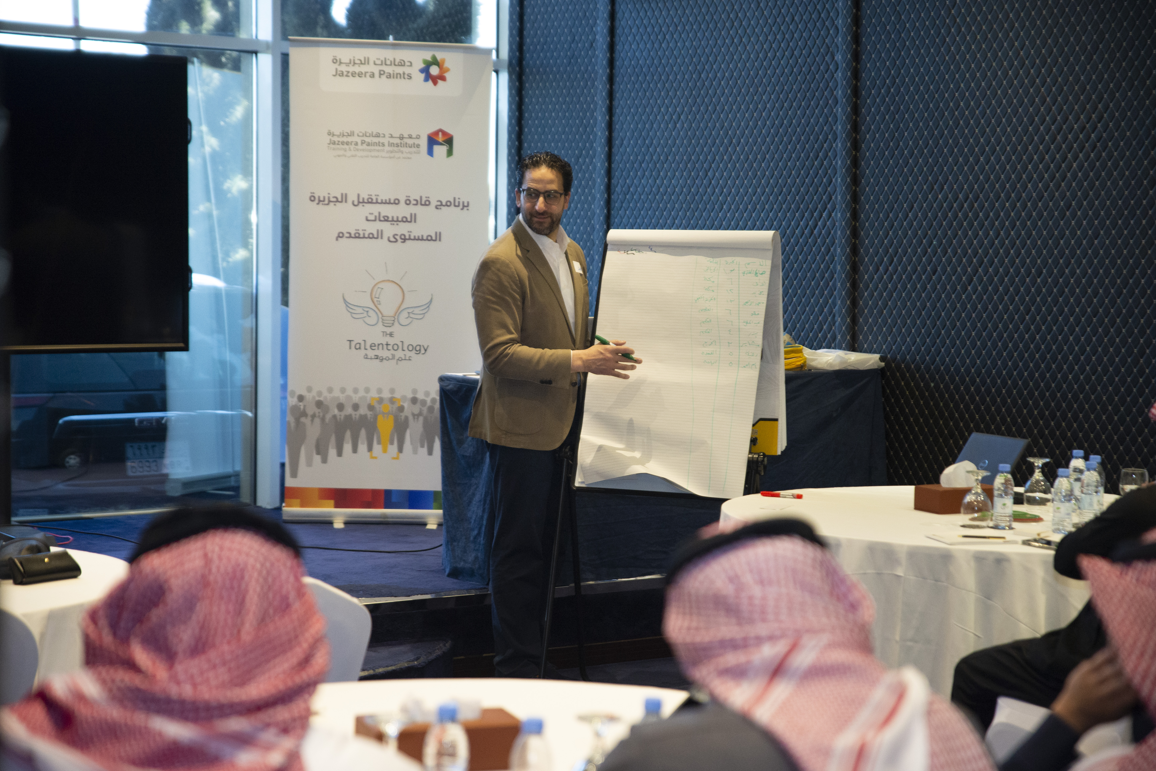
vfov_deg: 23.8
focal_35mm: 57
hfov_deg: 35.0
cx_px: 583
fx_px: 1831
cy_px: 397
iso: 2500
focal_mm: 55
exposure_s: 1/125
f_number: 2.8
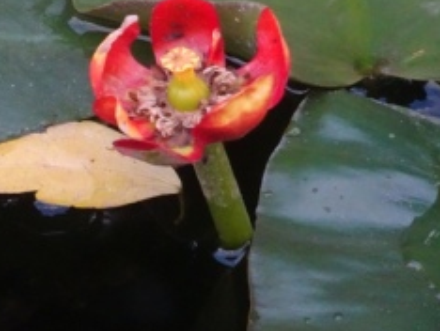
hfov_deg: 2.0
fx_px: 12711
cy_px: 29
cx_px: 100
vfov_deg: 1.5
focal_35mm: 999
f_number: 6.3
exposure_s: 1/250
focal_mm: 80
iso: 800
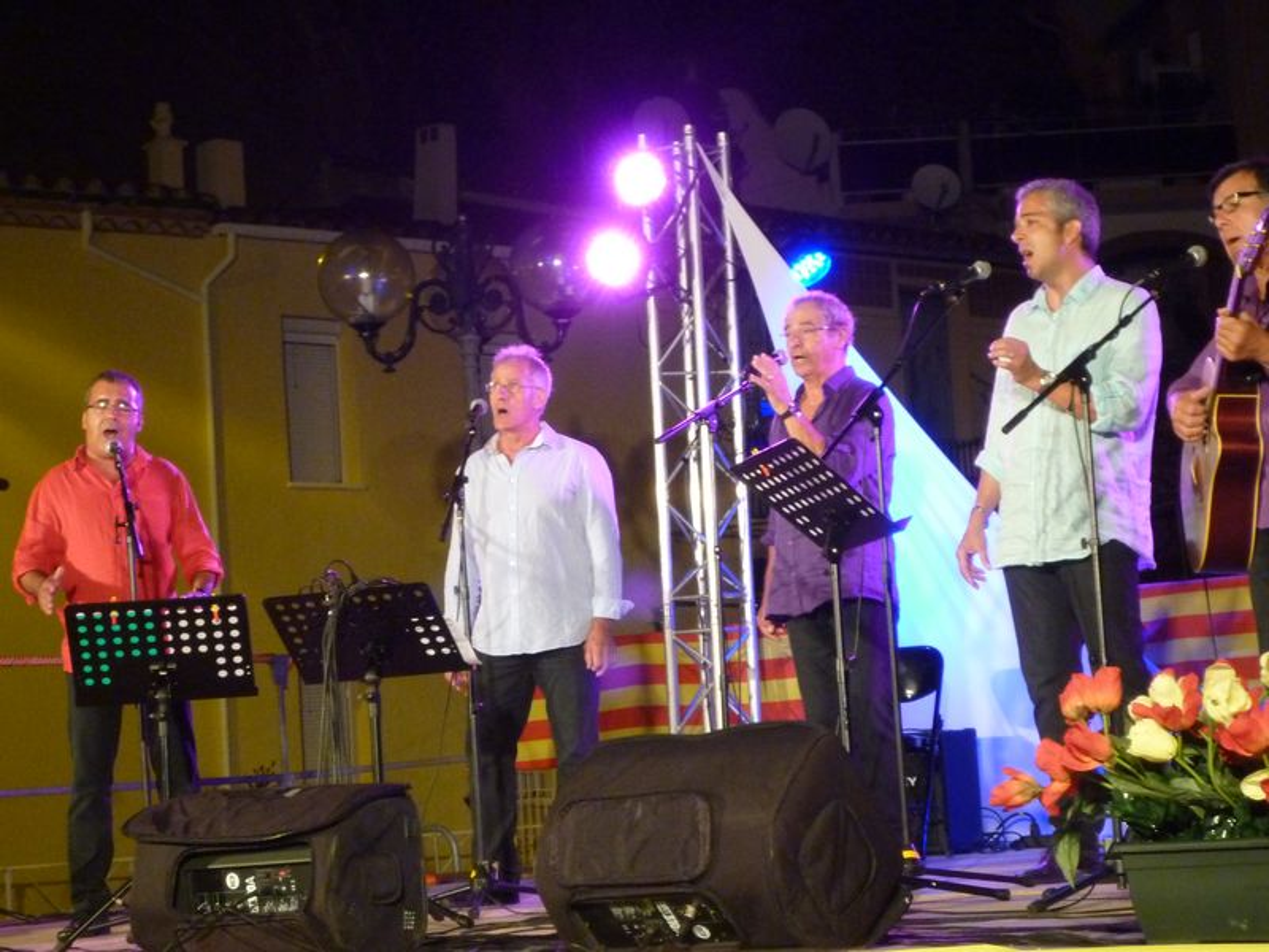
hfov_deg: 23.0
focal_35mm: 85
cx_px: 634
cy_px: 476
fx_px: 3116
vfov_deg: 17.4
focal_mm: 12.2
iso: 400
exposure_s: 1/25
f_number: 4.9
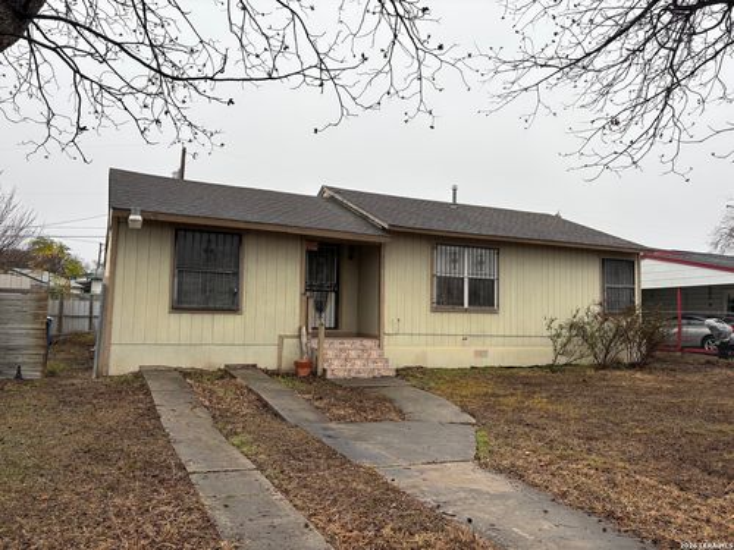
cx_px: 367
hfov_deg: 67.3
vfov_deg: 53.1
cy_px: 275
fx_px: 551
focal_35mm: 26
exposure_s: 1/496
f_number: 1.6
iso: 50
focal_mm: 5.96
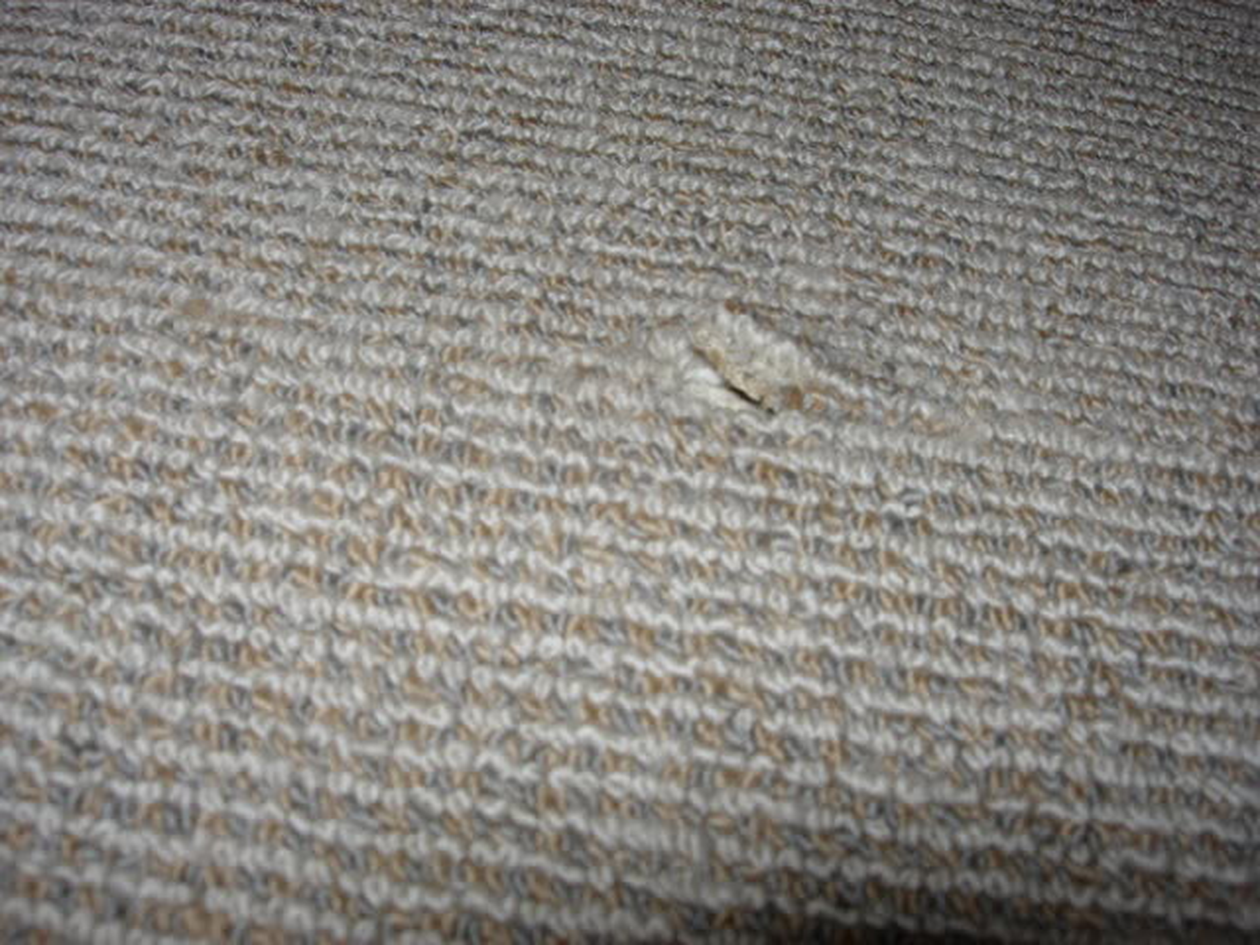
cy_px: 472
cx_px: 630
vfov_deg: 37.7
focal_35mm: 38
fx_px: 1383
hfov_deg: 49.0
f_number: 4.8
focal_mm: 7.8
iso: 79
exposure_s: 1/64
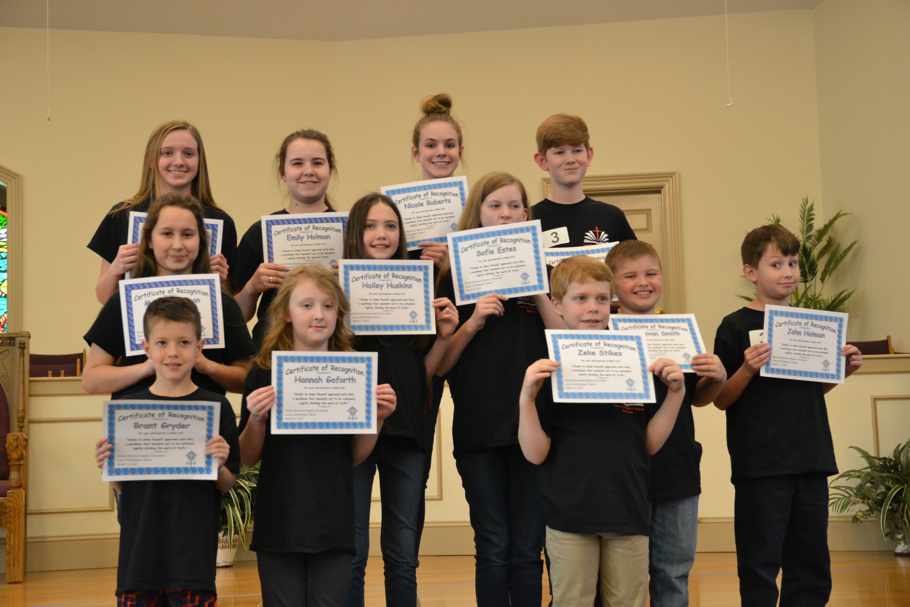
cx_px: 455
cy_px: 304
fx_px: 1365
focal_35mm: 54
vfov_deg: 25.1
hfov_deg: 36.9
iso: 1600
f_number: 3.5
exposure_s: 1/30
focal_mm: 36
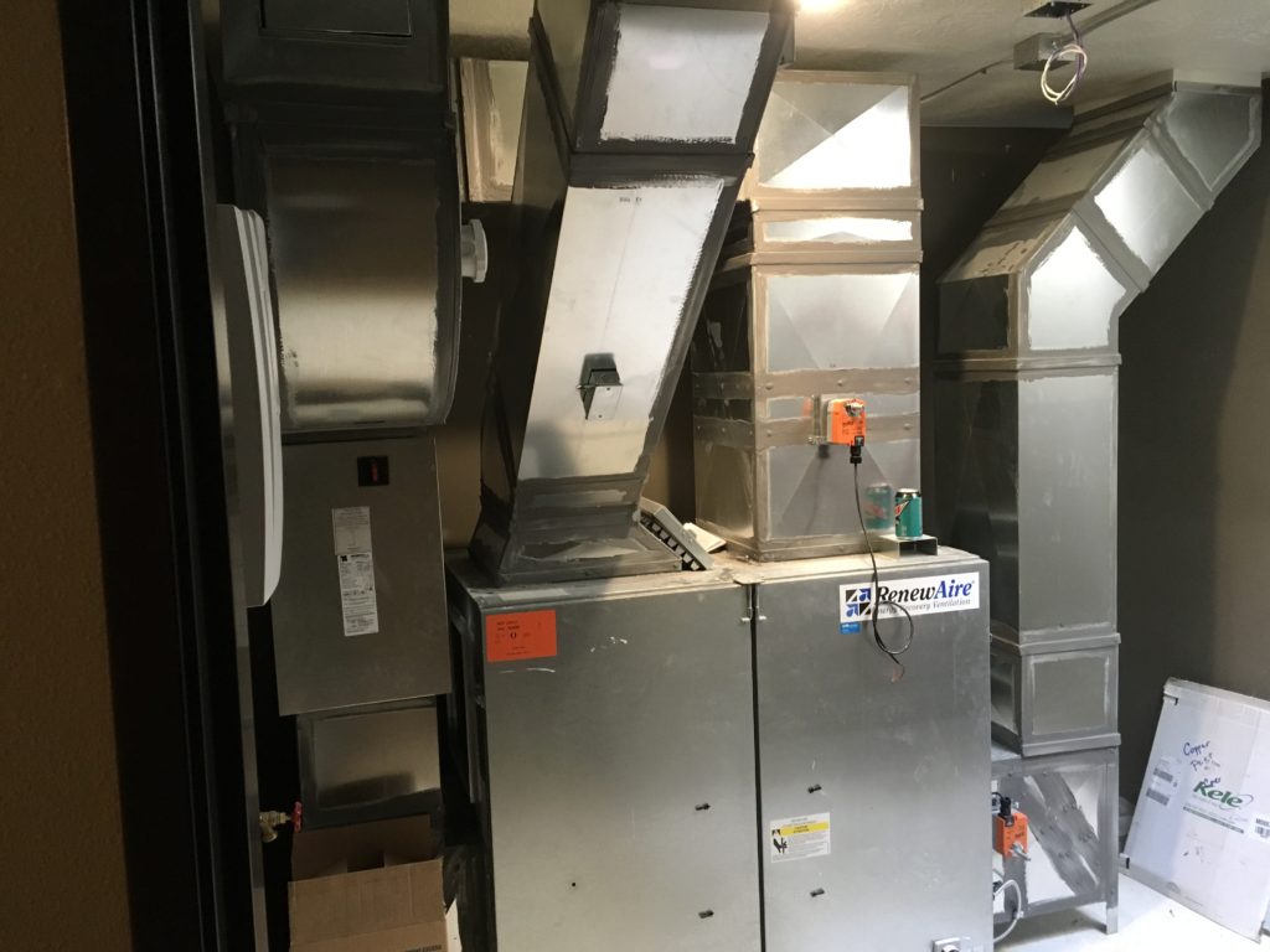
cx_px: 635
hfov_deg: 61.7
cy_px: 476
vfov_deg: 48.2
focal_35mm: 29
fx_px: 1064
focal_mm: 4.15
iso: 160
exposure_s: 1/30
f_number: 2.2
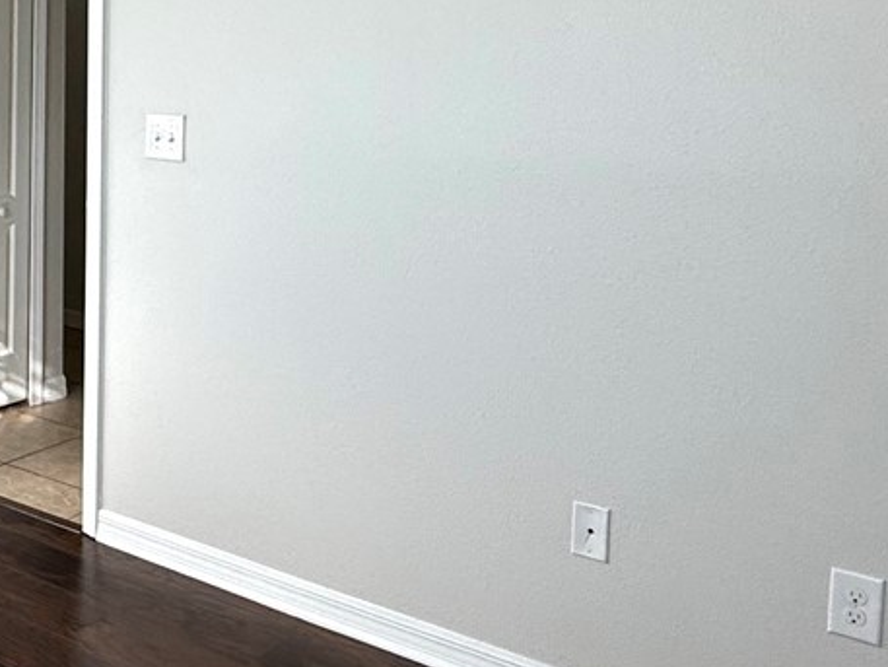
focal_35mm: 49
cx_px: -45
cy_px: 138
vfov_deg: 29.1
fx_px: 1257
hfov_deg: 34.5
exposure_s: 1/352
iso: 40
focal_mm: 2.22
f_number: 2.2
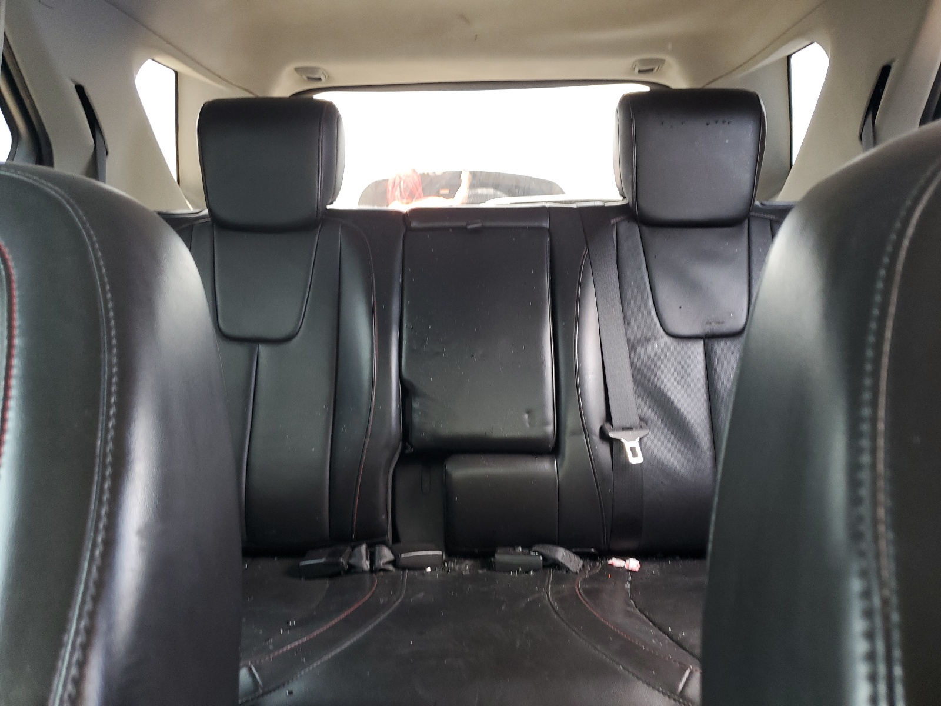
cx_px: 470
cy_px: 353
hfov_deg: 67.3
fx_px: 707
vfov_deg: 53.1
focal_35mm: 26
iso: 93
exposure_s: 1/120
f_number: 1.5
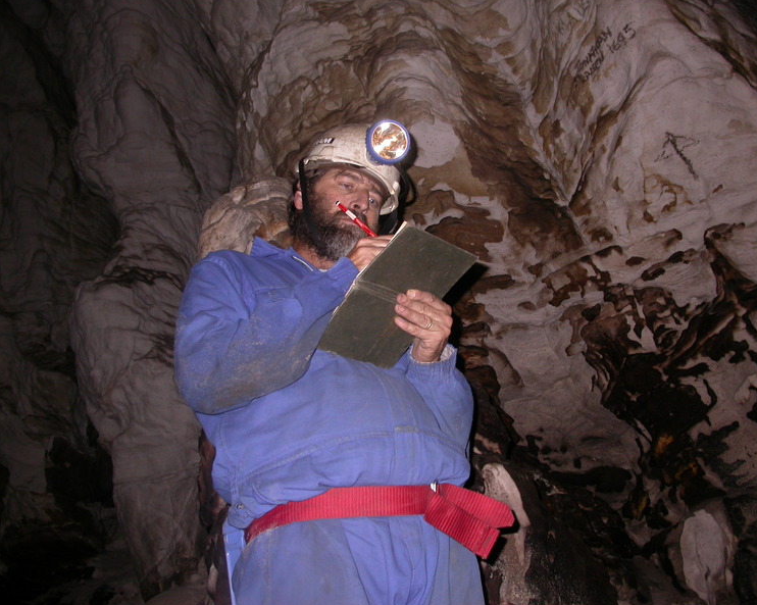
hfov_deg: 45.8
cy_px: 302
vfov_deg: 37.3
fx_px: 896
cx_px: 407
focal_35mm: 40
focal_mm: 7.85
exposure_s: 1/60
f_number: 2.6
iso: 100
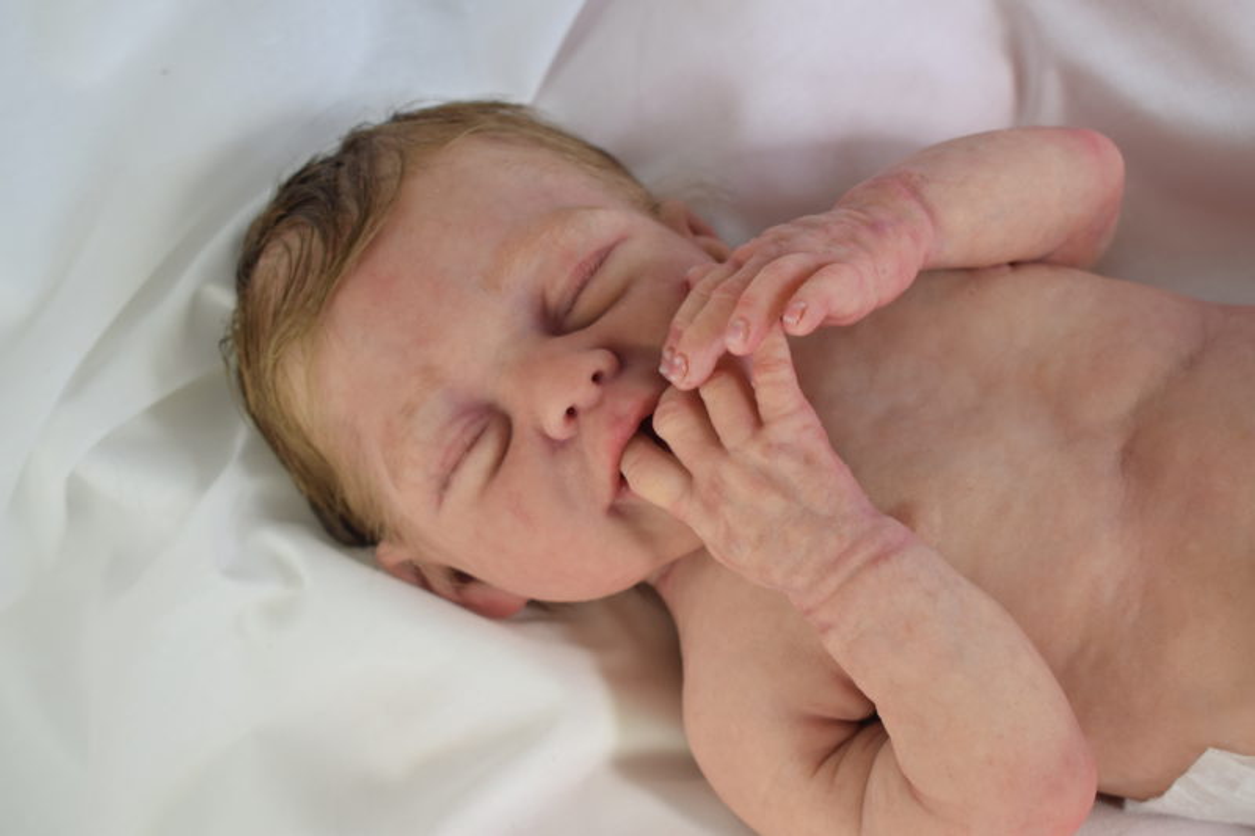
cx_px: 628
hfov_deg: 29.9
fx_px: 2352
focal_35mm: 68
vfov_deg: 20.2
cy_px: 418
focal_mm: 45
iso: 100
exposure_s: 1/40
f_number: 5.6
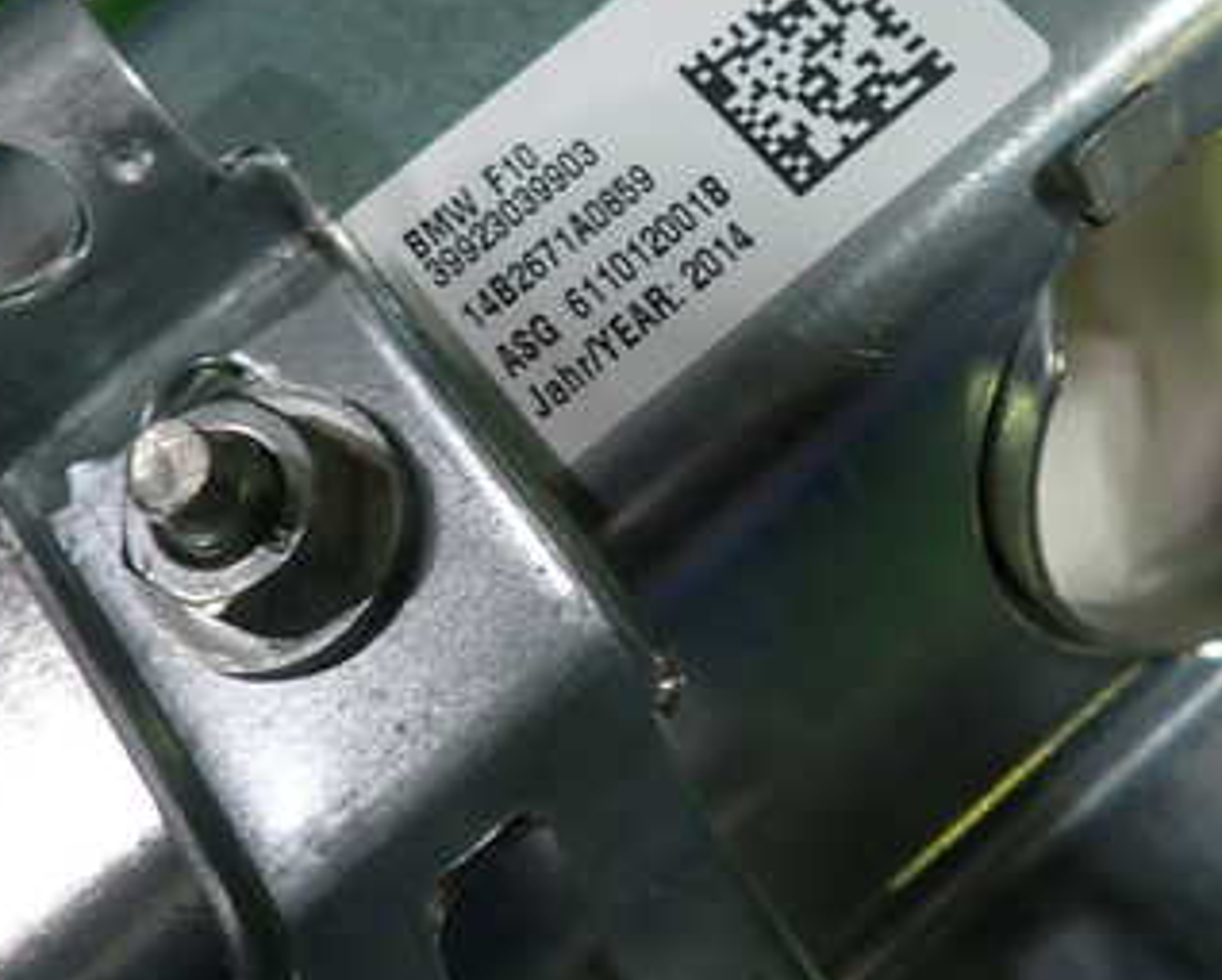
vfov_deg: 32.4
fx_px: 1665
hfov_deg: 40.3
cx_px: 665
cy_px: 292
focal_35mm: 46
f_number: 2
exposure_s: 1/60
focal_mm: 4.5
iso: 160
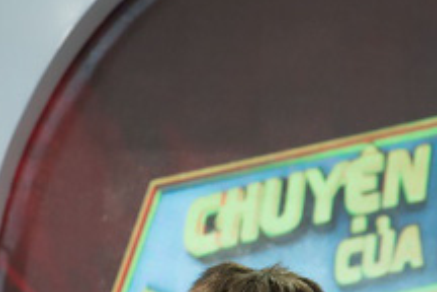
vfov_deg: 6.4
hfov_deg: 9.6
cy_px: 418
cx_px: 295
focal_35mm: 214
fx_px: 2598
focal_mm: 70
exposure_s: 1/160
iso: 800
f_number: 4
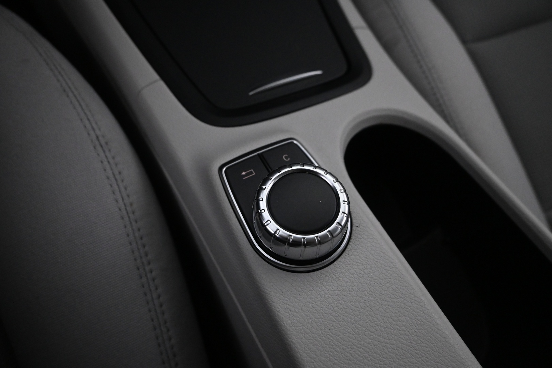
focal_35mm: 26
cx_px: 276
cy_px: 184
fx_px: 402
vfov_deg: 49.1
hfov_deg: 68.9
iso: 3200
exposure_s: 1/60
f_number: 4.5
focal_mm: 17.5
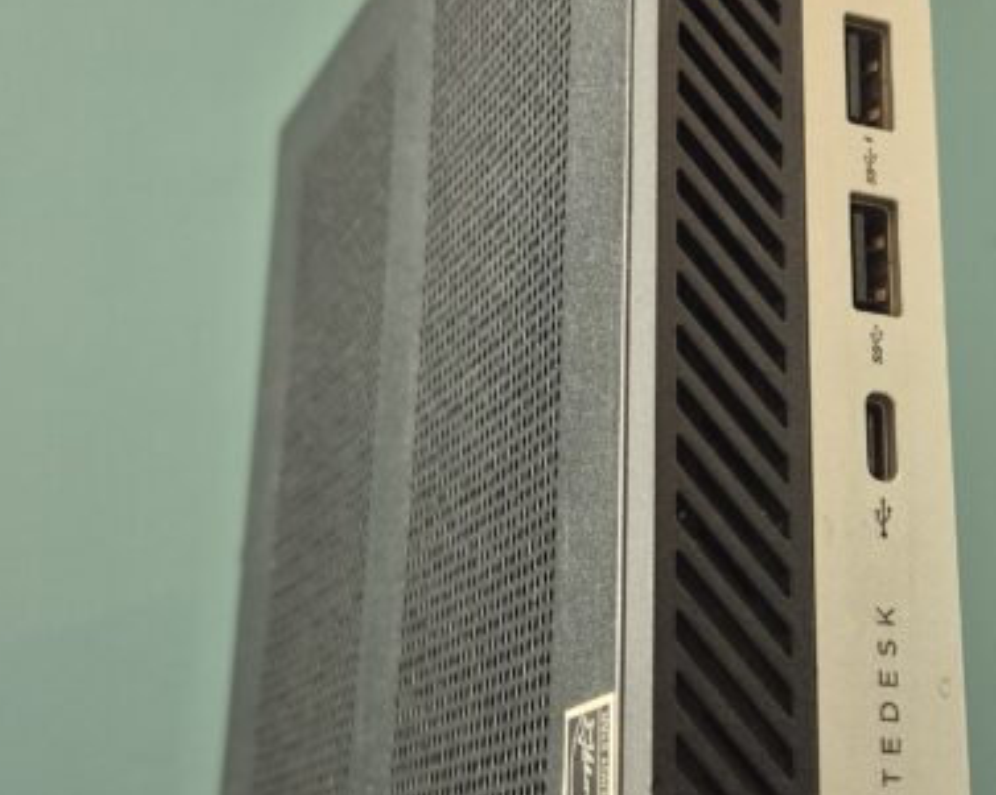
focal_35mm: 61
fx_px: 1797
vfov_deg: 24.9
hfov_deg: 30.9
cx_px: 592
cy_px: 304
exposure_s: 1/100
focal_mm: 5.4
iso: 200
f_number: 1.8
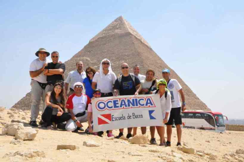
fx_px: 264
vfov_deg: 34.1
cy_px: 81
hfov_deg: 49.6
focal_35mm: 39
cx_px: 122
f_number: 25
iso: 3200
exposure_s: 1/800
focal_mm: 26
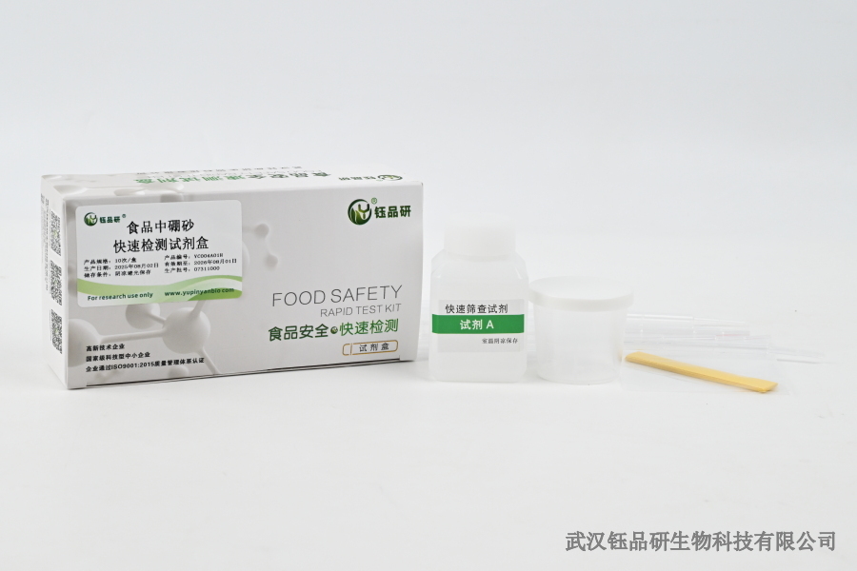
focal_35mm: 75
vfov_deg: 18.2
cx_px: 428
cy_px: 286
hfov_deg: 27.0
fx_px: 1785
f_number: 11
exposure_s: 1/160
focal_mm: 50
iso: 640
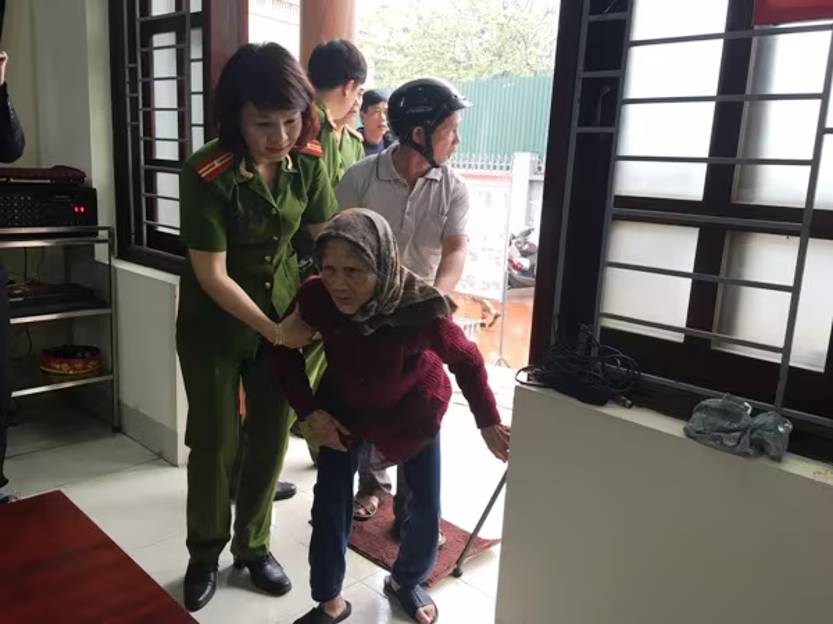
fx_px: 698
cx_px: 416
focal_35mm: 29
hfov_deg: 61.7
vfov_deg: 48.2
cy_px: 312
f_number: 2.2
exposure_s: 1/33
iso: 50
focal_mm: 4.15
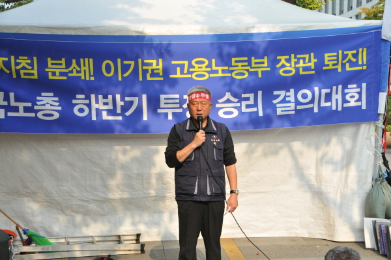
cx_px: 196
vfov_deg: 23.7
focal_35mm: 57
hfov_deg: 35.1
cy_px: 130
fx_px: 619
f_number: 6.3
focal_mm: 38
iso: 200
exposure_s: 1/320
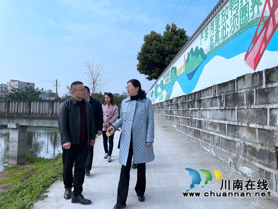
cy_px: 104
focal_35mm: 26
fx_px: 209
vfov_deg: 53.1
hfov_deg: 67.3
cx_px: 139
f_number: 1.6
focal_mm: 4.2
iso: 32
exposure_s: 1/4292
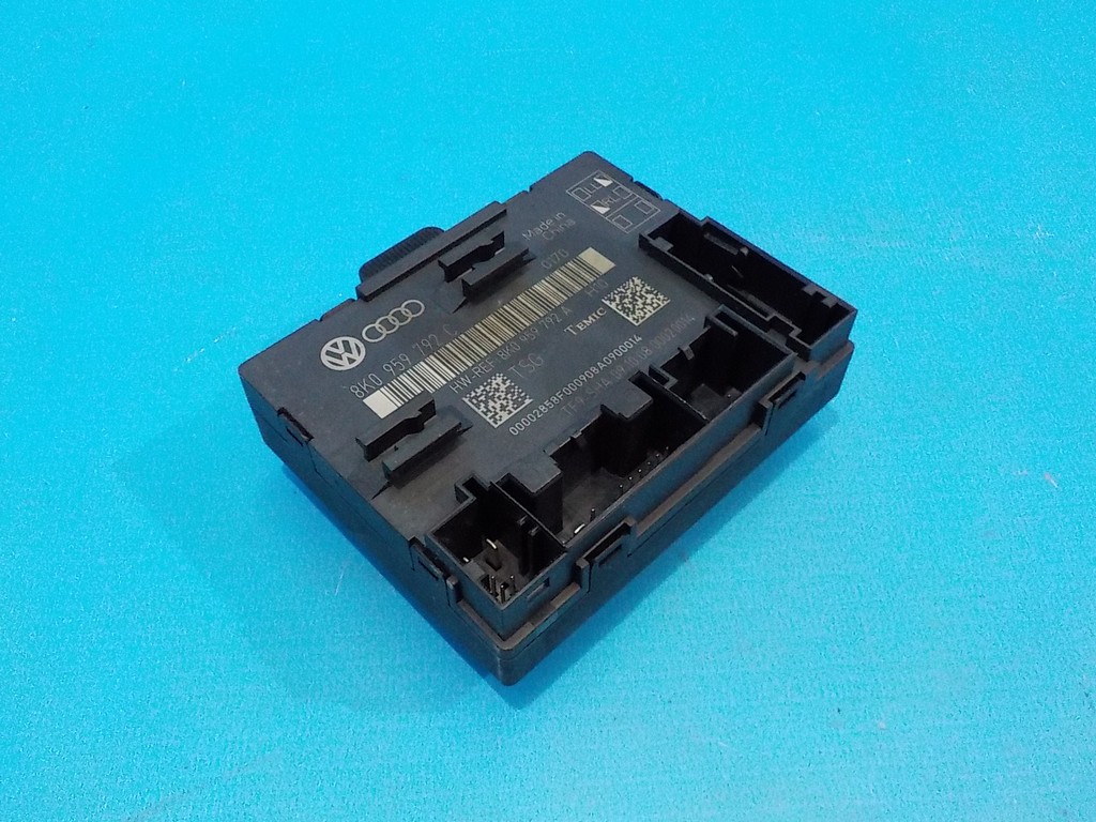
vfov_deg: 46.8
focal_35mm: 30
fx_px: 950
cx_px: 548
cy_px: 411
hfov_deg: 60.0
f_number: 3.3
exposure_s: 1/80
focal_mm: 4.1
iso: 800
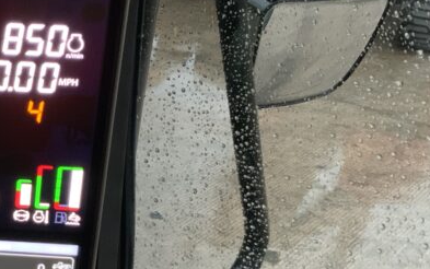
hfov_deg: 24.0
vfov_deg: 16.3
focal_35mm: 80
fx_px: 938
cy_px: 165
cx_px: -56
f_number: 1.8
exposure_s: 1/50
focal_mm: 3
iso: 160
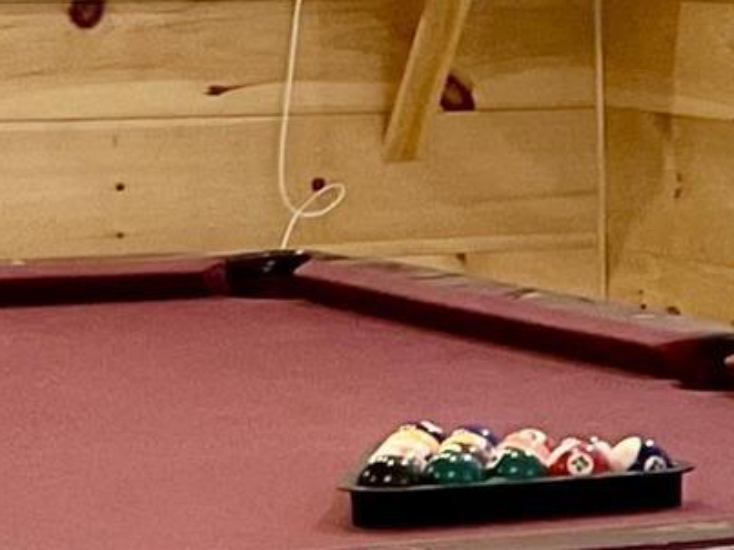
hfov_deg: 8.8
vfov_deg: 6.6
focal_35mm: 221
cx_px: 1076
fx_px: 4685
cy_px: 871
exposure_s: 1/60
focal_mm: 3
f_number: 1.8
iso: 64
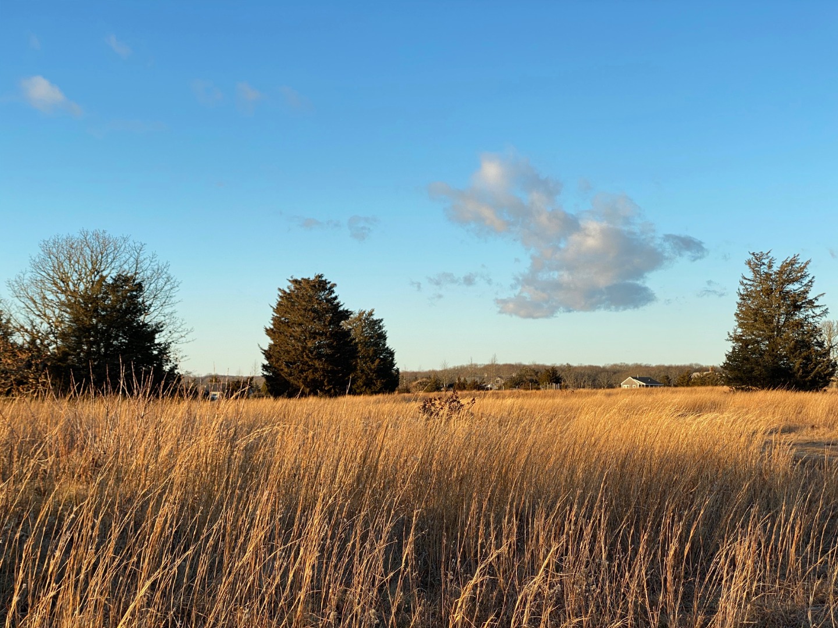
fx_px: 1259
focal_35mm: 52
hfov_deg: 36.8
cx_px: 419
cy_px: 314
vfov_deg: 28.0
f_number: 2
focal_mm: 6
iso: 20
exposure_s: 1/285
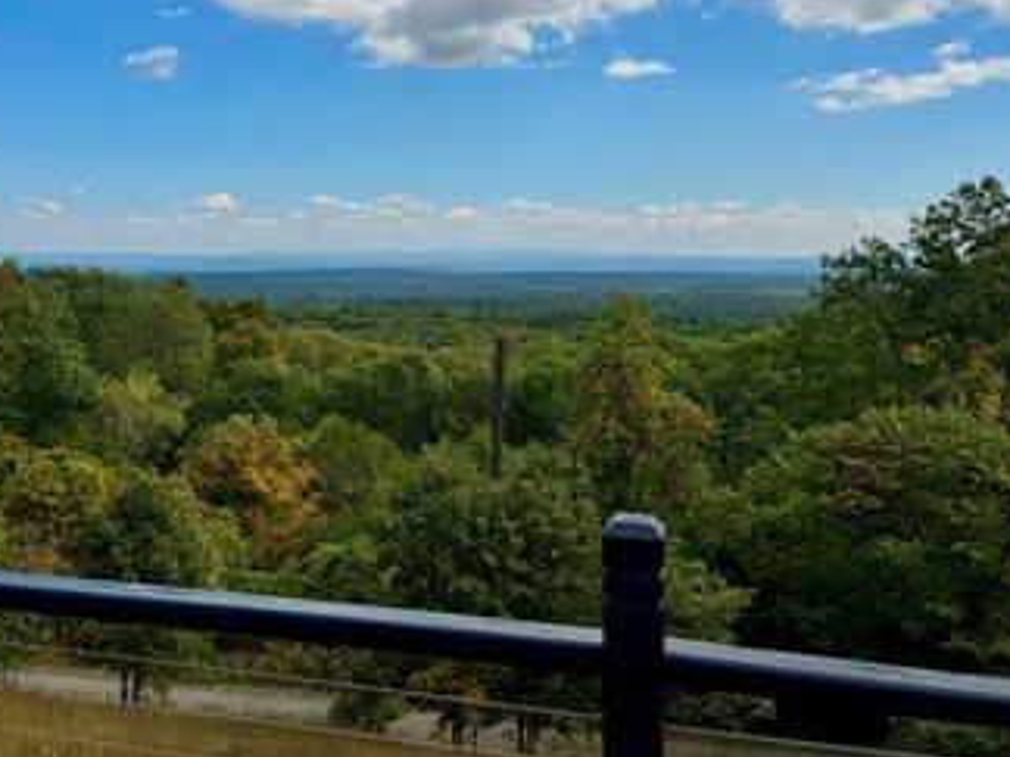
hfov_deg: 49.2
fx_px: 1080
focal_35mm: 37
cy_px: 279
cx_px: 334
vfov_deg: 38.4
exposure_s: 1/5348
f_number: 1.78
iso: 80
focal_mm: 6.76
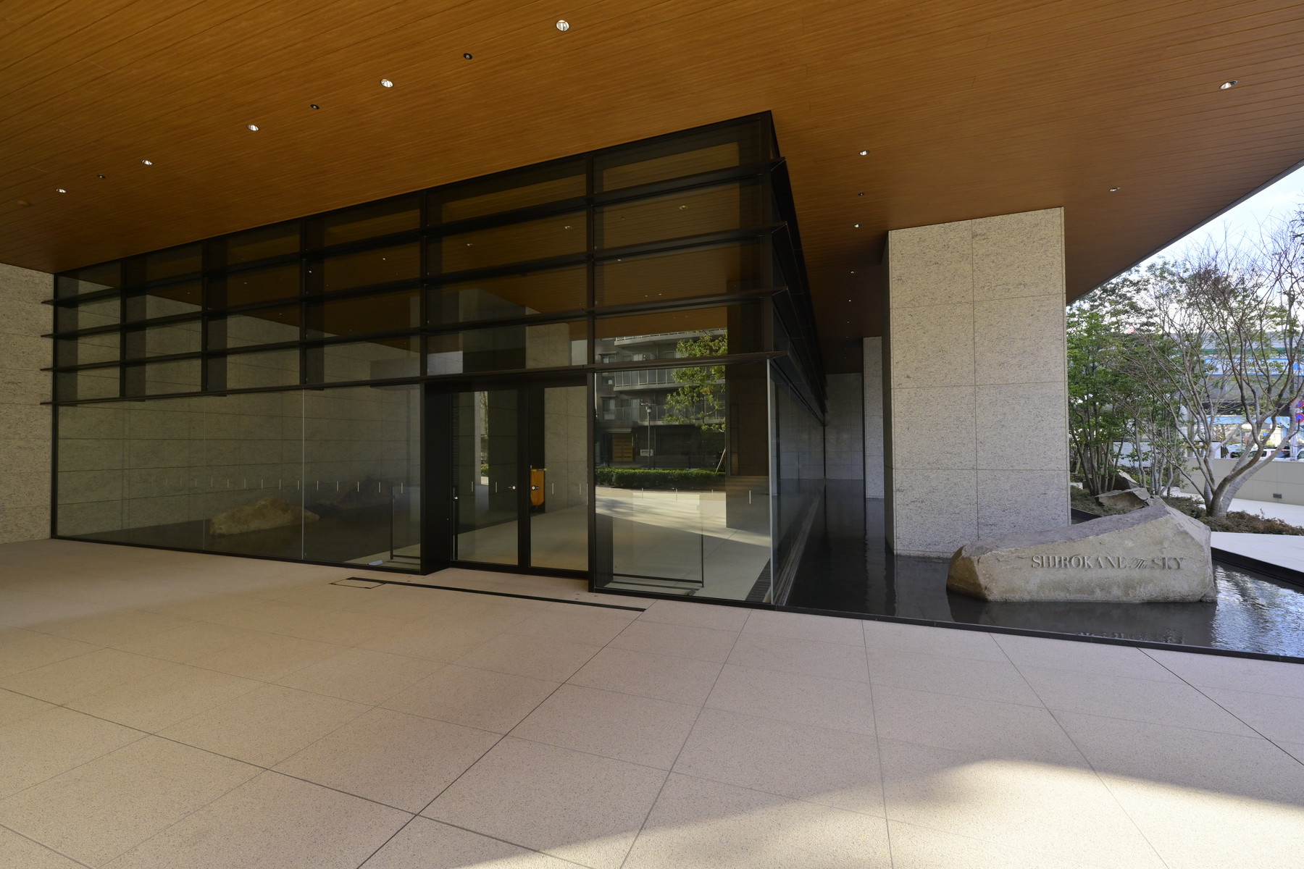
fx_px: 507
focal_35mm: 14
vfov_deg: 81.2
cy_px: 434
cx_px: 652
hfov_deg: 104.3
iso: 160
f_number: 6.3
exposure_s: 1/125
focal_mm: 14
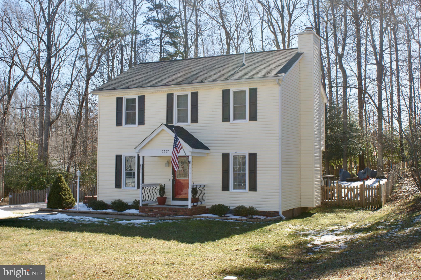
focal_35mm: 42
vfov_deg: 31.8
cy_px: 140
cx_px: 210
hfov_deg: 46.4
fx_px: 491
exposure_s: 1/125
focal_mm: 28
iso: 100
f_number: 8
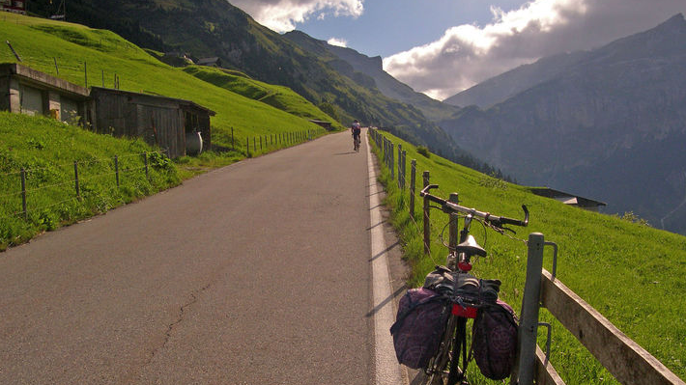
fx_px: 764
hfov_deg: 48.4
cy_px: 233
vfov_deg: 28.3
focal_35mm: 42
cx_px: 339
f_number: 7.6
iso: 100
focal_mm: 8
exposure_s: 1/502
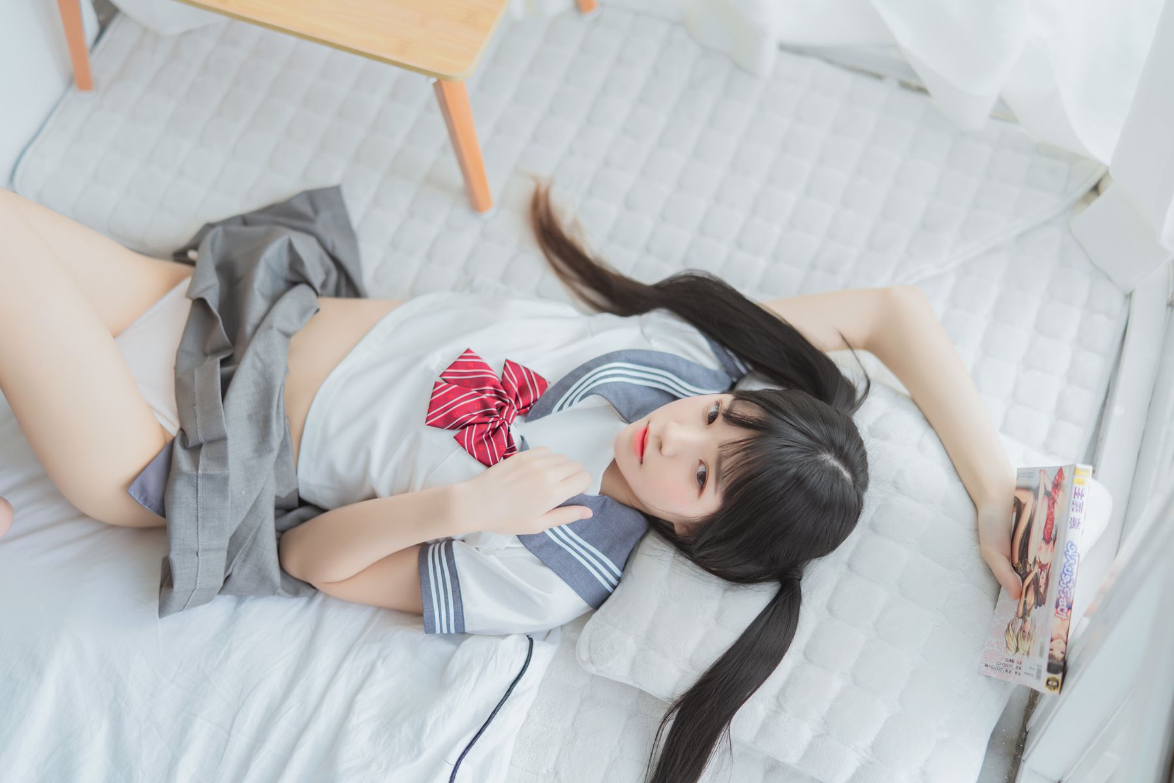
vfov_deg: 27.0
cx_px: 587
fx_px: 1631
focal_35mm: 50
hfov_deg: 39.6
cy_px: 392
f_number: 1.4
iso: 125
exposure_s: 1/400
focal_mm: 50
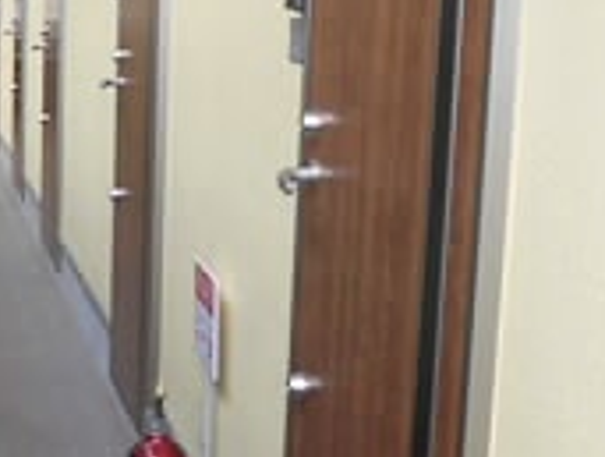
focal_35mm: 84
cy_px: 305
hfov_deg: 21.7
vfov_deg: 17.6
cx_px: -106
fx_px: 1471
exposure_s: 1/60
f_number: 3.1
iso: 100
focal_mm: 4.3
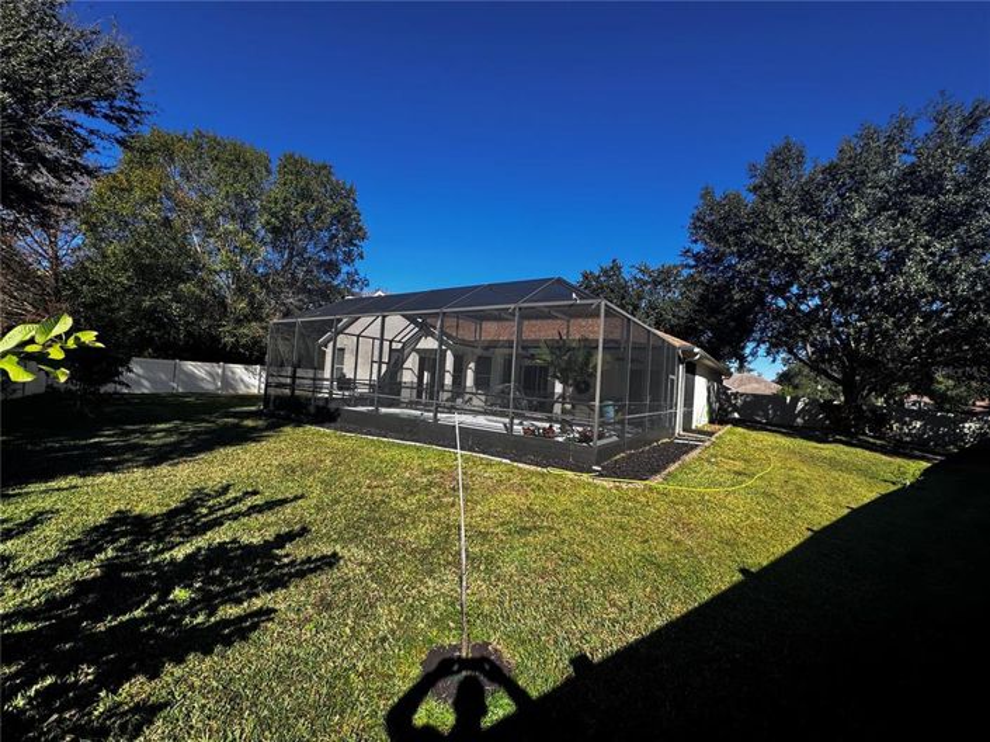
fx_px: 400
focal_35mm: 14
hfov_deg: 102.1
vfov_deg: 85.6
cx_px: 495
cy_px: 371
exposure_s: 1/1323
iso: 50
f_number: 2.2
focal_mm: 2.22
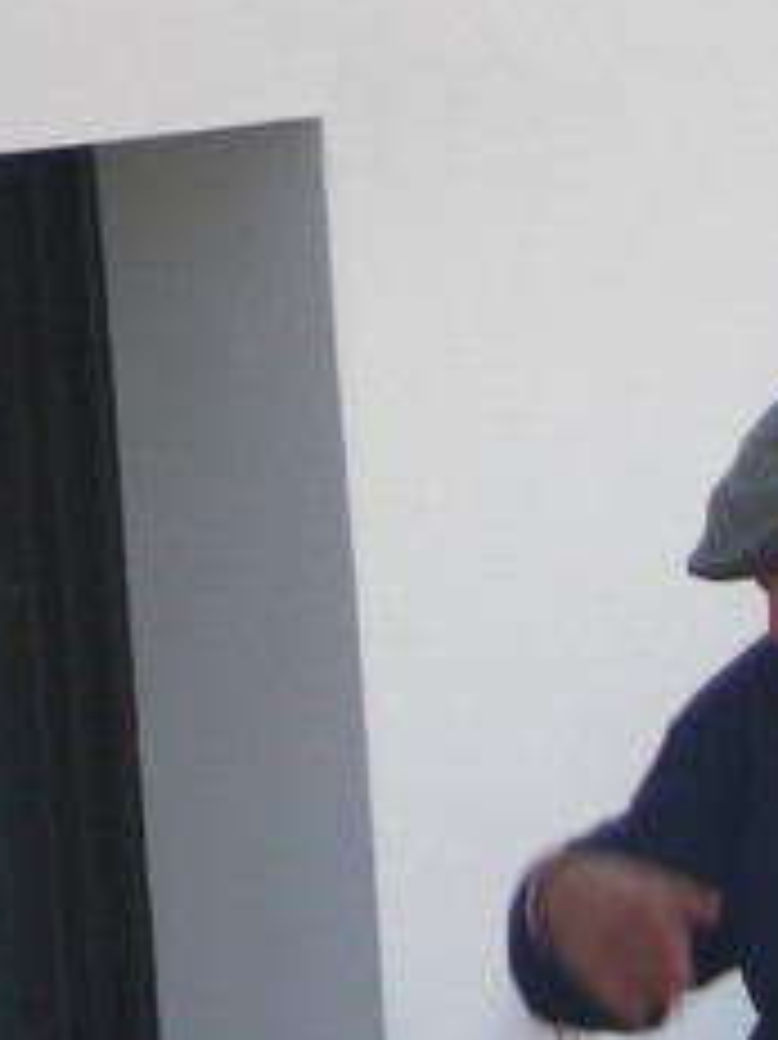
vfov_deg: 1.5
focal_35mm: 1365
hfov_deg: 1.1
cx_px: 953
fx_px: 40943
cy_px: 1373
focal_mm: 88.8
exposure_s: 1/80
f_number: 3.7
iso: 100
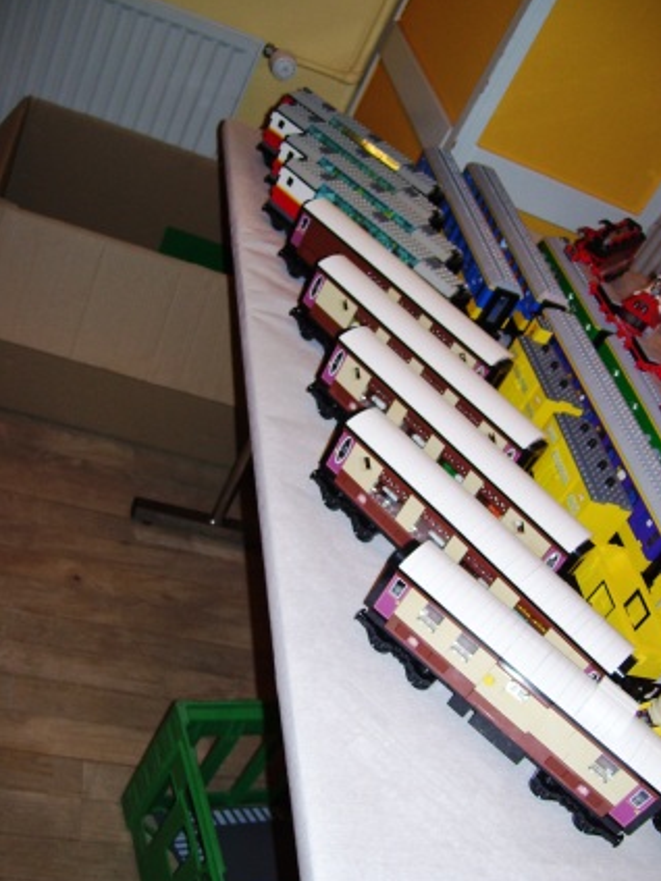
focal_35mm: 38
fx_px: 967
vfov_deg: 49.0
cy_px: 440
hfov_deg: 37.7
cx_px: 347
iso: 80
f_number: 2.7
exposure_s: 1/60
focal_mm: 6
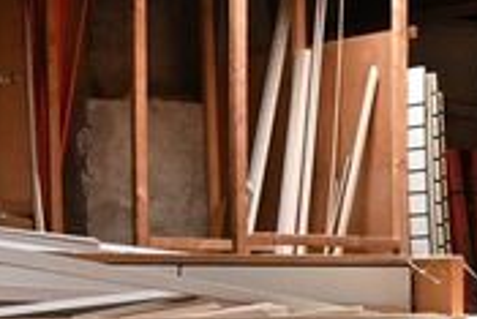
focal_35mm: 96
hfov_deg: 18.4
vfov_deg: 13.1
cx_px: 752
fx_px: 1273
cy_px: 545
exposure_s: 1/100
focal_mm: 14
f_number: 5.6
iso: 1000
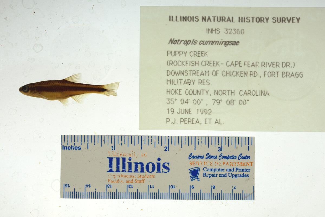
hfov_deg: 33.4
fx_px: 542
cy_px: 108
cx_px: 162
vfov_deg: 22.6
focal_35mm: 60
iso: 100
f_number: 10
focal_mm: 60
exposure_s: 1/200
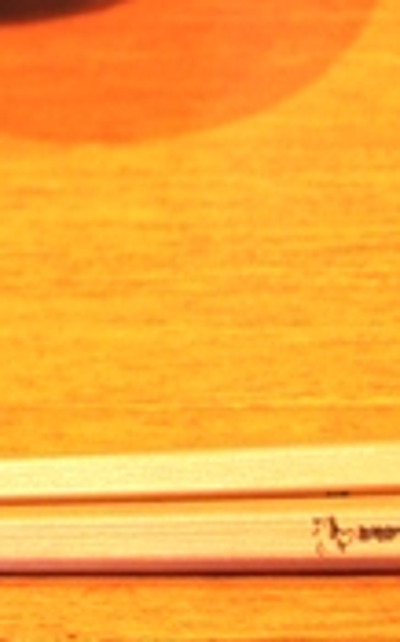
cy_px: -147
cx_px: -606
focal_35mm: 121
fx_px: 2116
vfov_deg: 16.5
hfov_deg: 9.4
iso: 400
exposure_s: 1/30
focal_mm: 18
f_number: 3.5
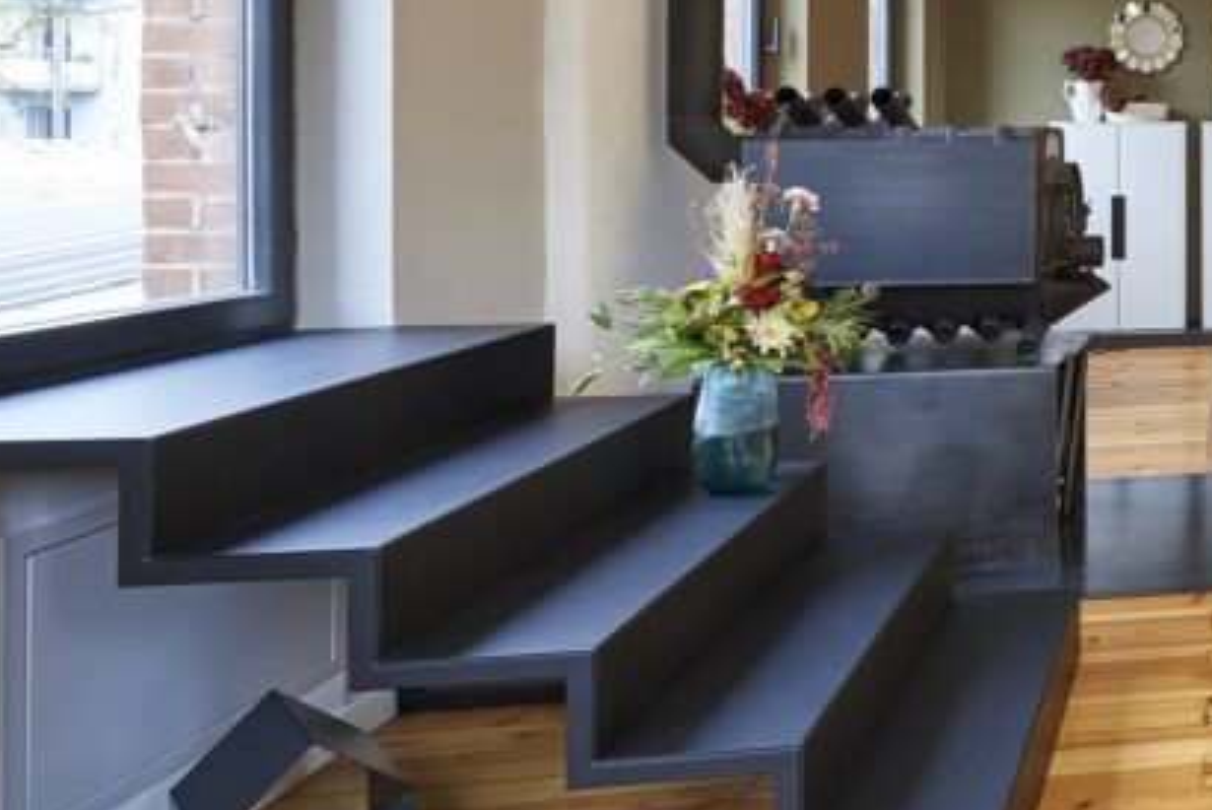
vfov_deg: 36.3
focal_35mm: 35
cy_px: 130
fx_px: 1179
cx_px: 1443
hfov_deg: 39.7
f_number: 8
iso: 200
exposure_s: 1/5
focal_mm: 14
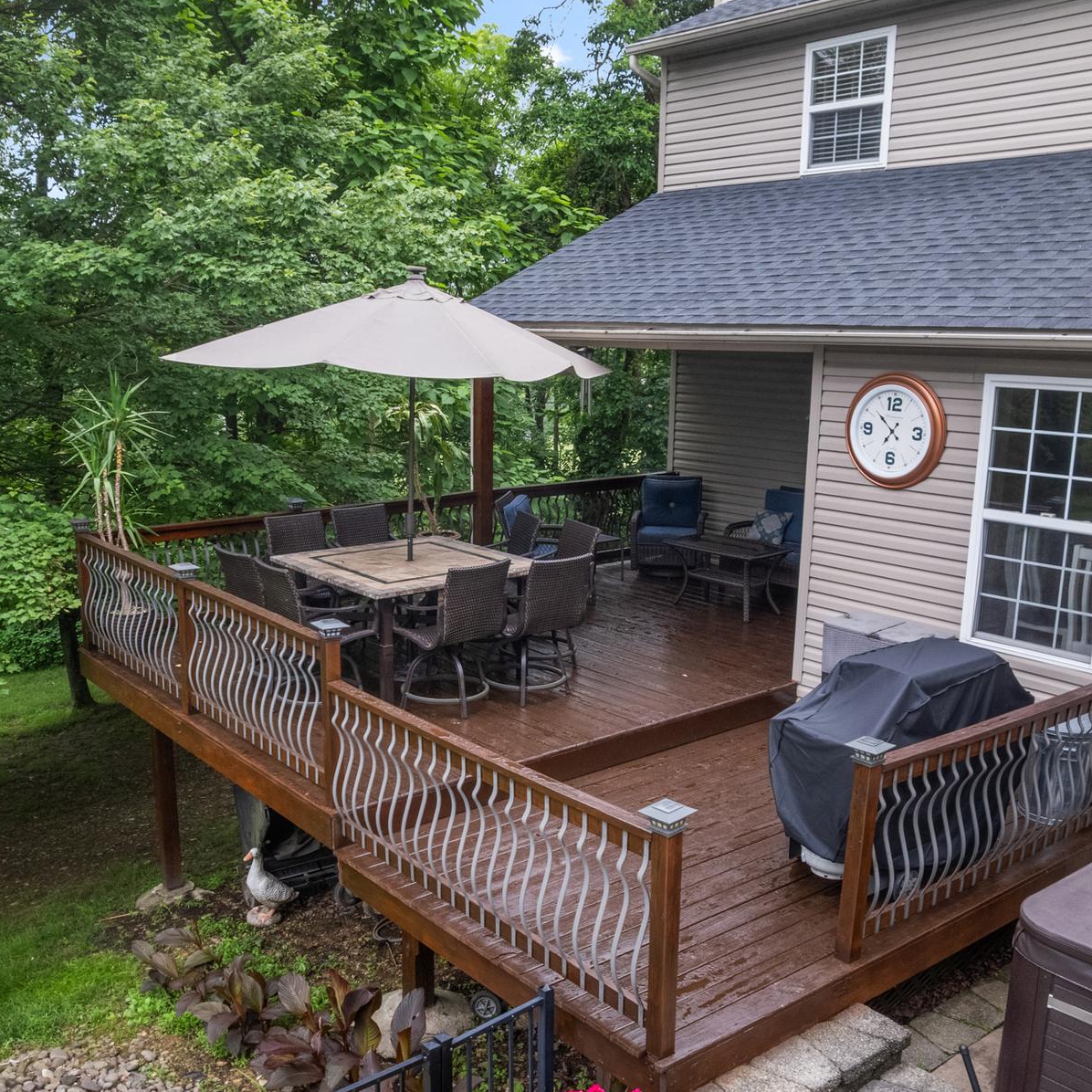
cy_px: 620
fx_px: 1142
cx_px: 464
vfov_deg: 51.0
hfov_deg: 50.9
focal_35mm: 32
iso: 590
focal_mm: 8.38
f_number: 2.8
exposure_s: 1/13
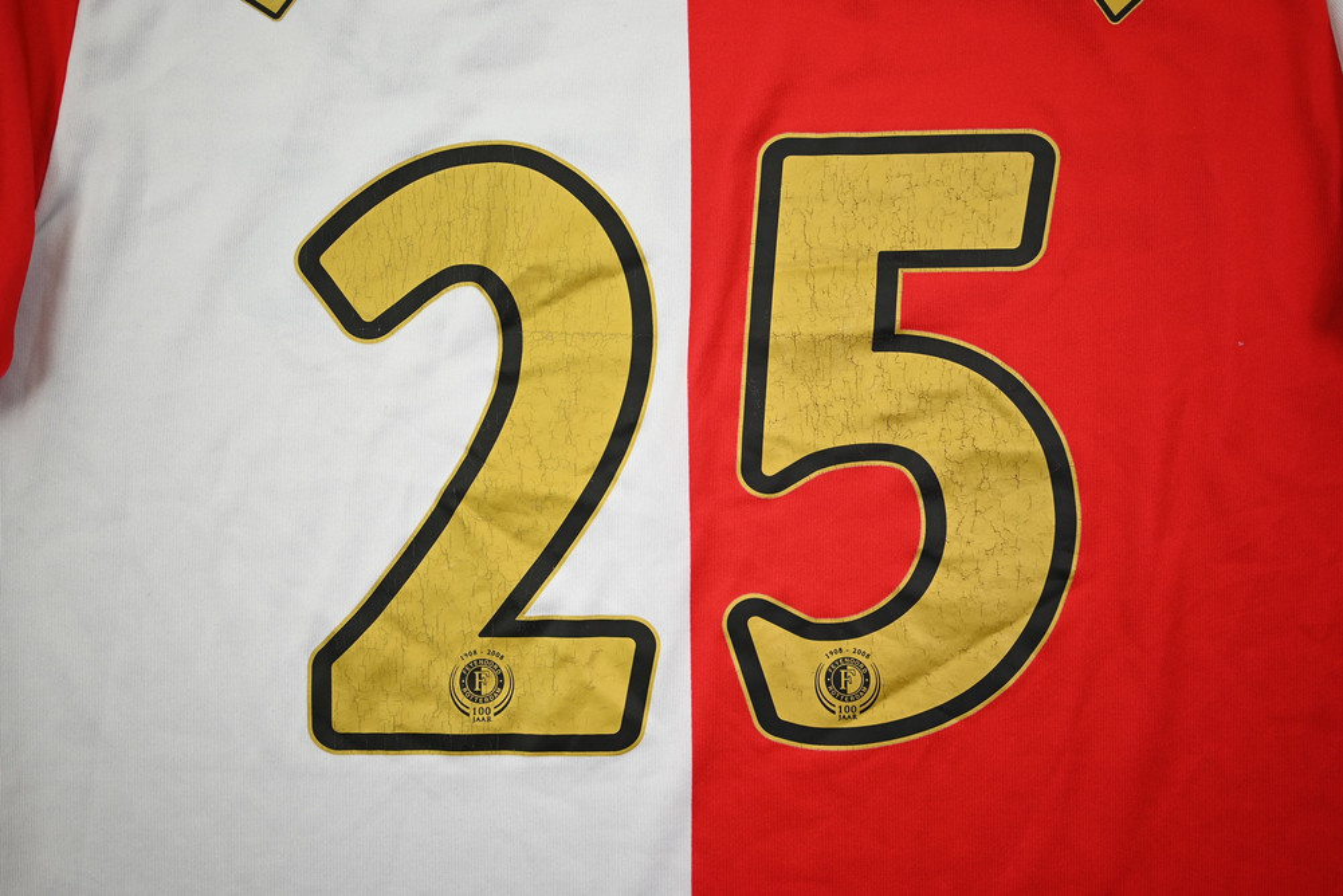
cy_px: 448
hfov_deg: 54.4
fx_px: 1306
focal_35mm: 35
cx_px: 672
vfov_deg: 37.9
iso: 200
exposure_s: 1/125
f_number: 5
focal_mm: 35
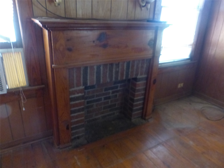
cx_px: 112
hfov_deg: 69.4
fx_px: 162
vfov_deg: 54.9
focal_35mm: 25
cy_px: 84
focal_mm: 4.5
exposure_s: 1/15
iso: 800
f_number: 2.8
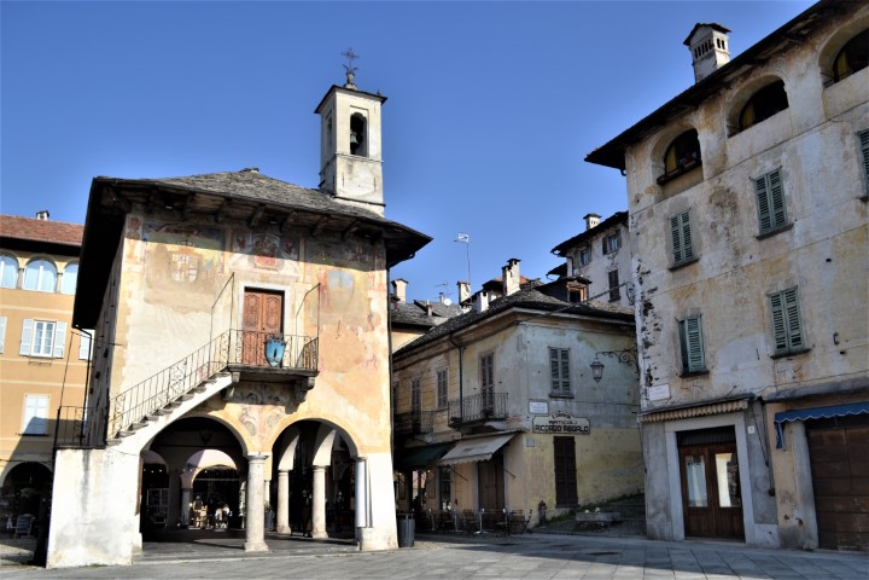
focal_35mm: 30
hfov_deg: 61.9
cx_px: 434
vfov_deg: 43.6
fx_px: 724
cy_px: 290
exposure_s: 1/160
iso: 100
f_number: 6.3
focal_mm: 20
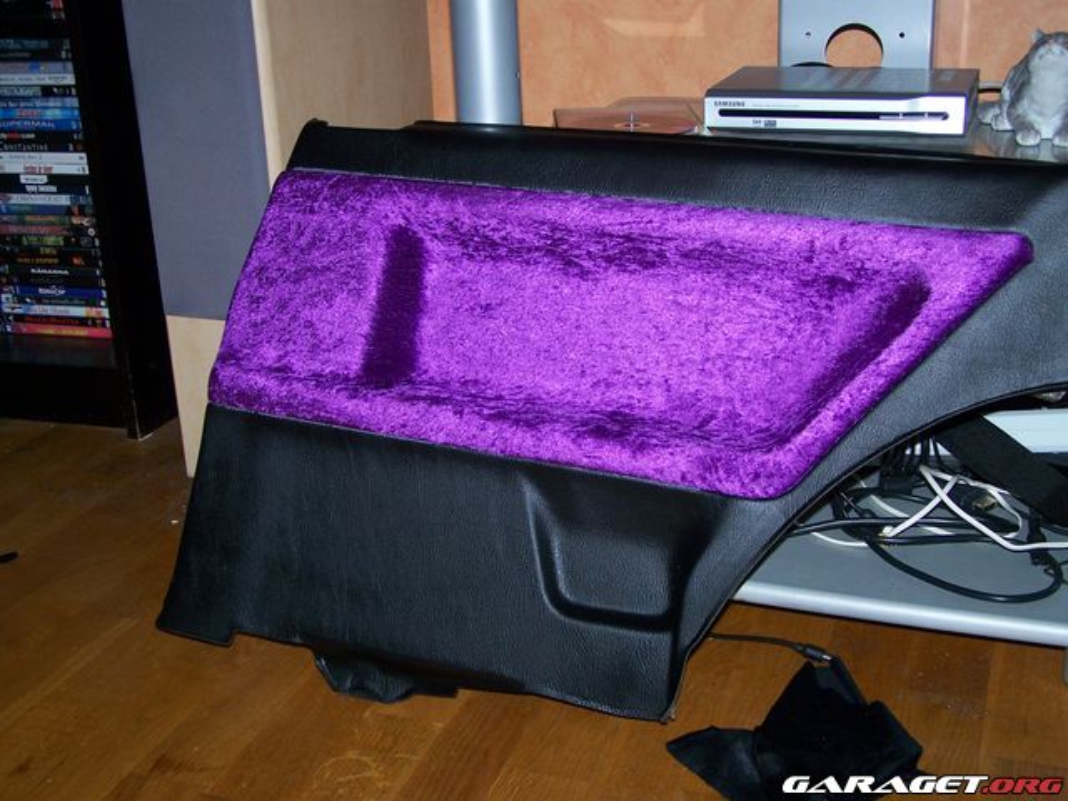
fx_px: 1573
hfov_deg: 37.5
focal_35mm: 51
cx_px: 534
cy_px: 400
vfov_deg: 28.6
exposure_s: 1/60
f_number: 3
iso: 80
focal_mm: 8.5
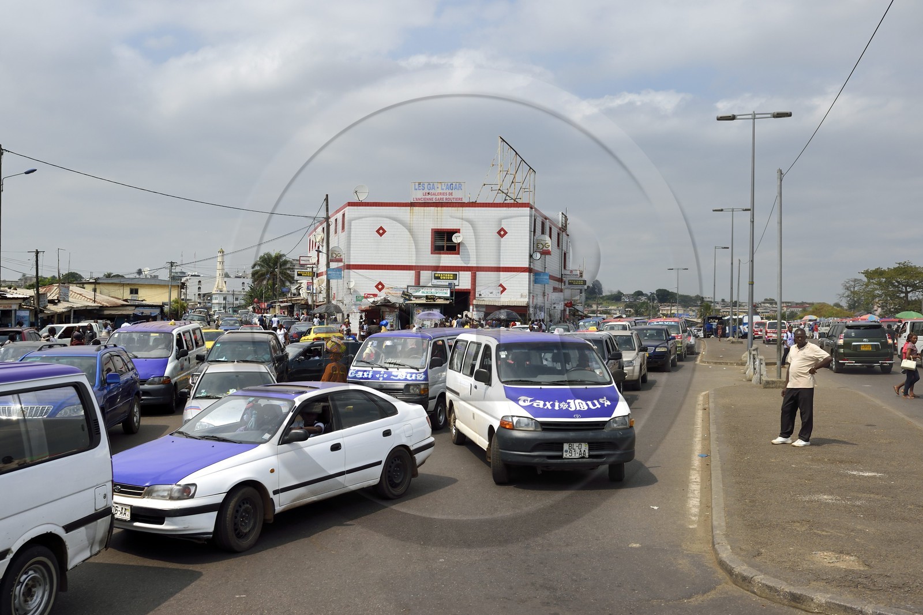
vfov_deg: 44.9
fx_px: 743
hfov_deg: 63.7
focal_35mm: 29
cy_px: 308
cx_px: 462
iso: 200
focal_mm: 29
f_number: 8
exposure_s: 1/800
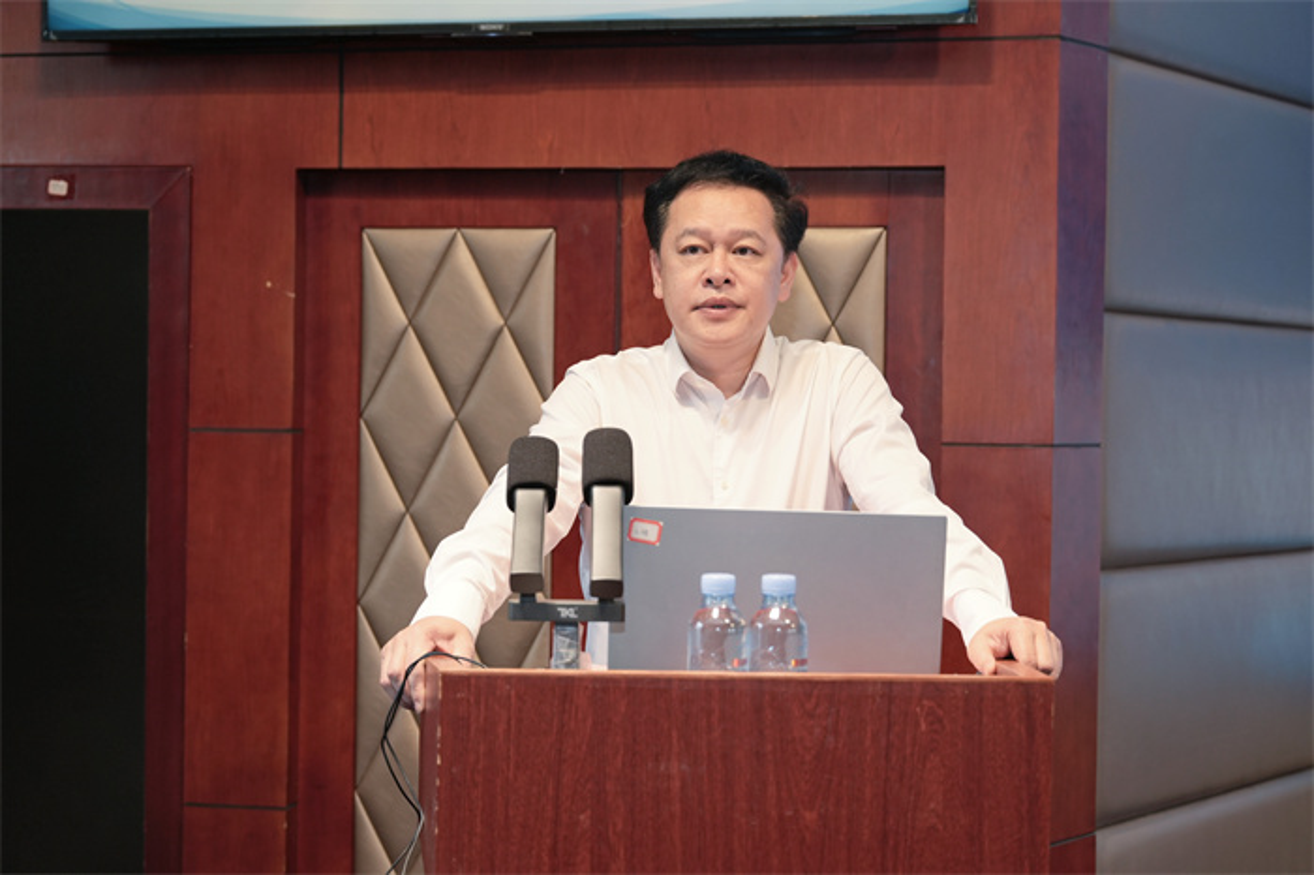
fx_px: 2189
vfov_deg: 22.6
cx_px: 657
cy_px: 438
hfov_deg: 33.4
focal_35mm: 60
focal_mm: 60
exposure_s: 1/125
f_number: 4
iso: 640
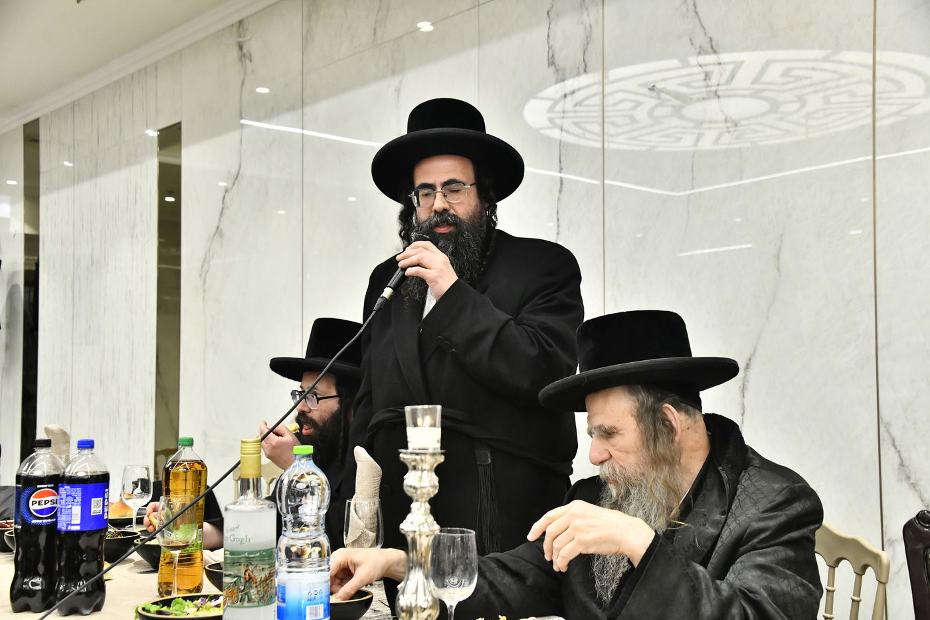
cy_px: 310
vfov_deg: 30.5
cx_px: 465
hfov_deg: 44.5
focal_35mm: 44
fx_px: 1136
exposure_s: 1/200
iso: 3200
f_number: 5.6
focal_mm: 44
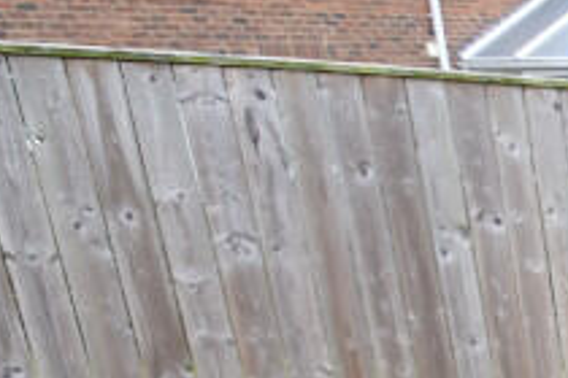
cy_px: 482
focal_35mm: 73
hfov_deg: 19.1
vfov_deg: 17.6
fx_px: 1152
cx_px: 1085
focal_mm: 10
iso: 320
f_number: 5.6
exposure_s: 1/250
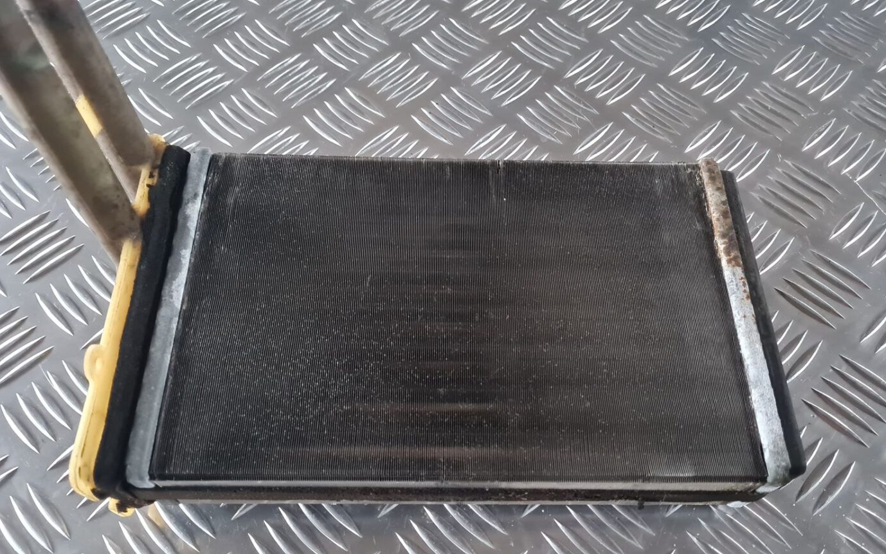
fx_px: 676
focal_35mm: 28
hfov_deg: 66.5
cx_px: 444
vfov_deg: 44.3
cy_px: 329
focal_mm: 5.4
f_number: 1.8
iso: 1000
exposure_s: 1/25
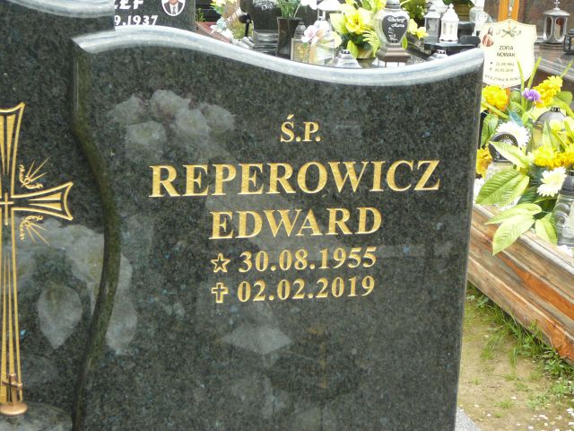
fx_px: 1277
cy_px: 216
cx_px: 287
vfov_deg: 19.1
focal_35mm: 77
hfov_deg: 25.3
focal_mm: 11.5
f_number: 3.7
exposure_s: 1/60
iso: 80
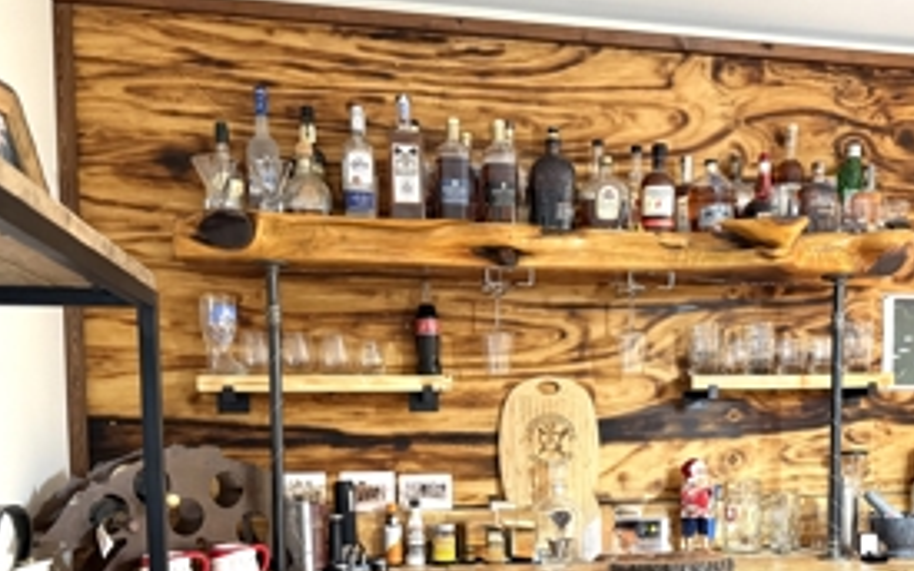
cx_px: 562
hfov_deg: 52.3
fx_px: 922
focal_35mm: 37
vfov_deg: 33.3
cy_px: 471
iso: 640
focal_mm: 6.76
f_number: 1.78
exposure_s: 1/40
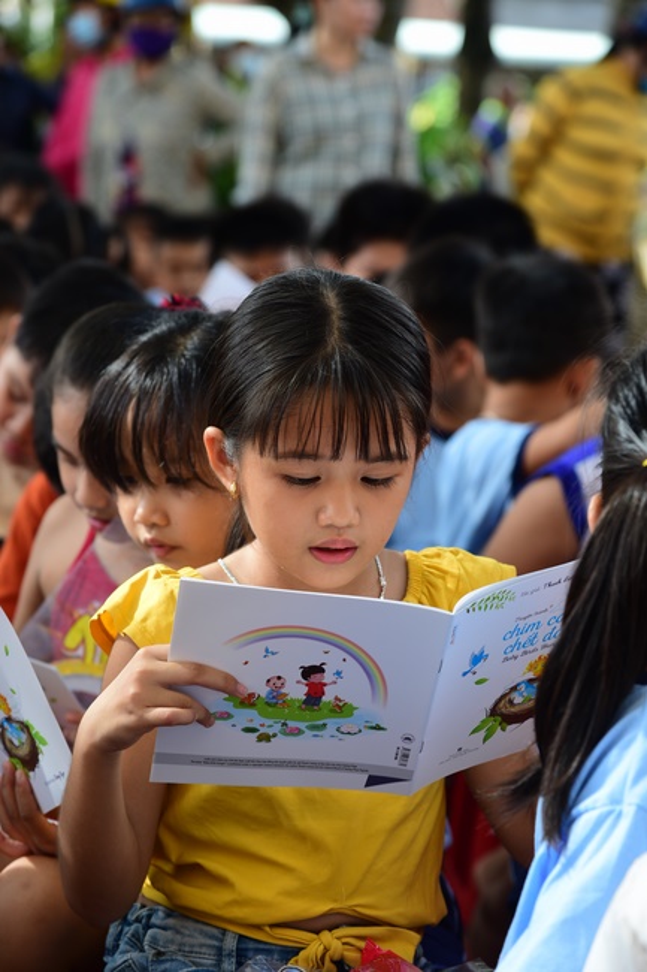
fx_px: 3236
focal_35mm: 120
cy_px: 486
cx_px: 324
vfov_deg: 17.1
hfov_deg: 11.4
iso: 200
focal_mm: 120
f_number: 5.6
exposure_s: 1/125
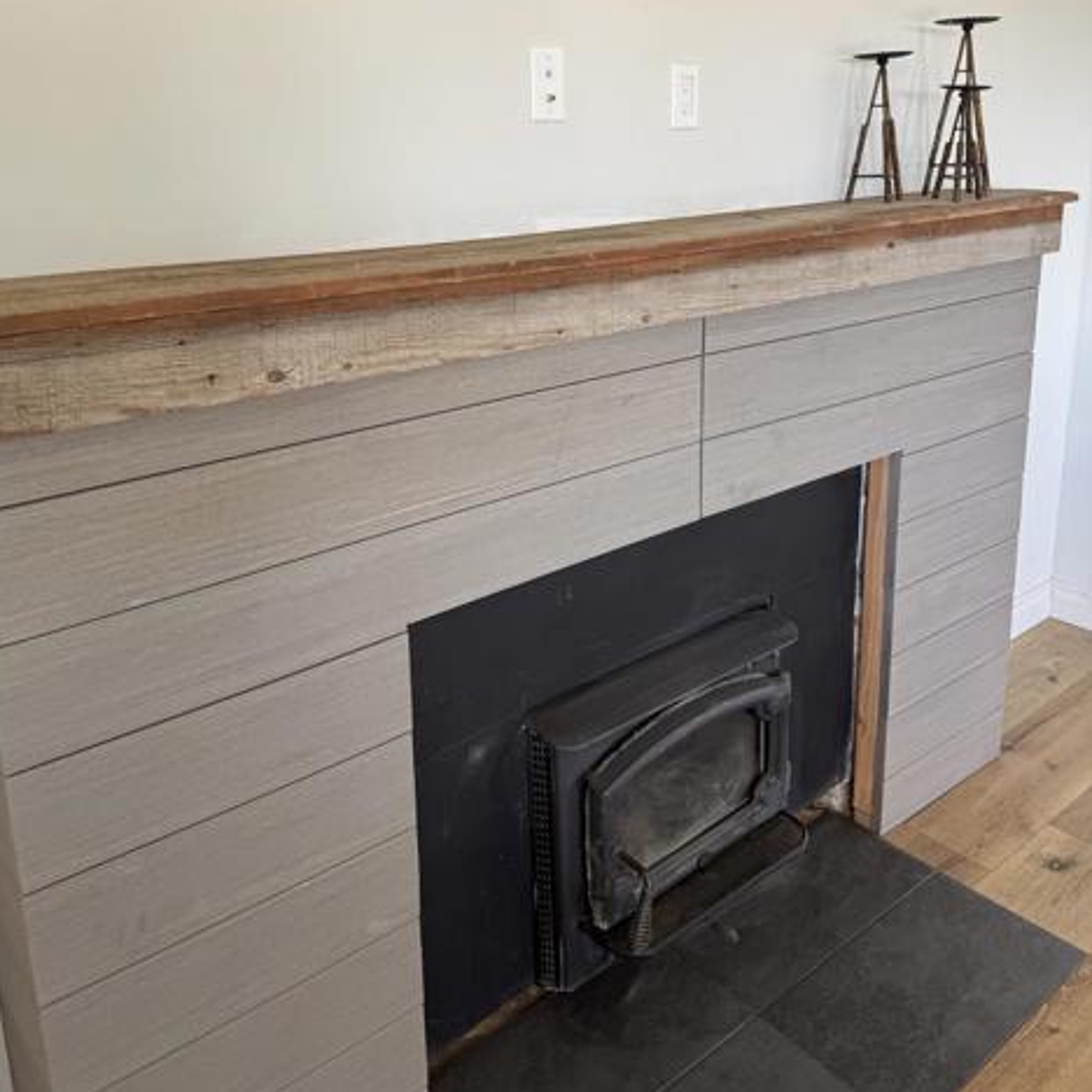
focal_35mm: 29
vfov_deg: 54.8
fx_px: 1035
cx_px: 537
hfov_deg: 55.6
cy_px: 387
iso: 80
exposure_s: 1/121
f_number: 1.78
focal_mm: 6.76
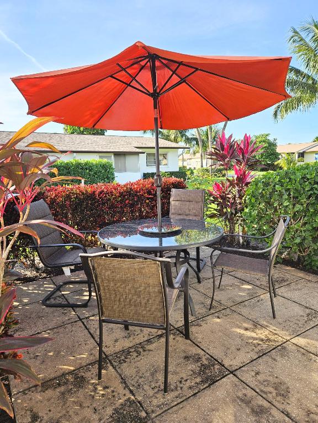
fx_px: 282
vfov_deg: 73.9
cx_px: 159
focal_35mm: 23
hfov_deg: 58.9
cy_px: 212
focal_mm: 5.4
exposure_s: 1/492
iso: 25
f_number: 1.8
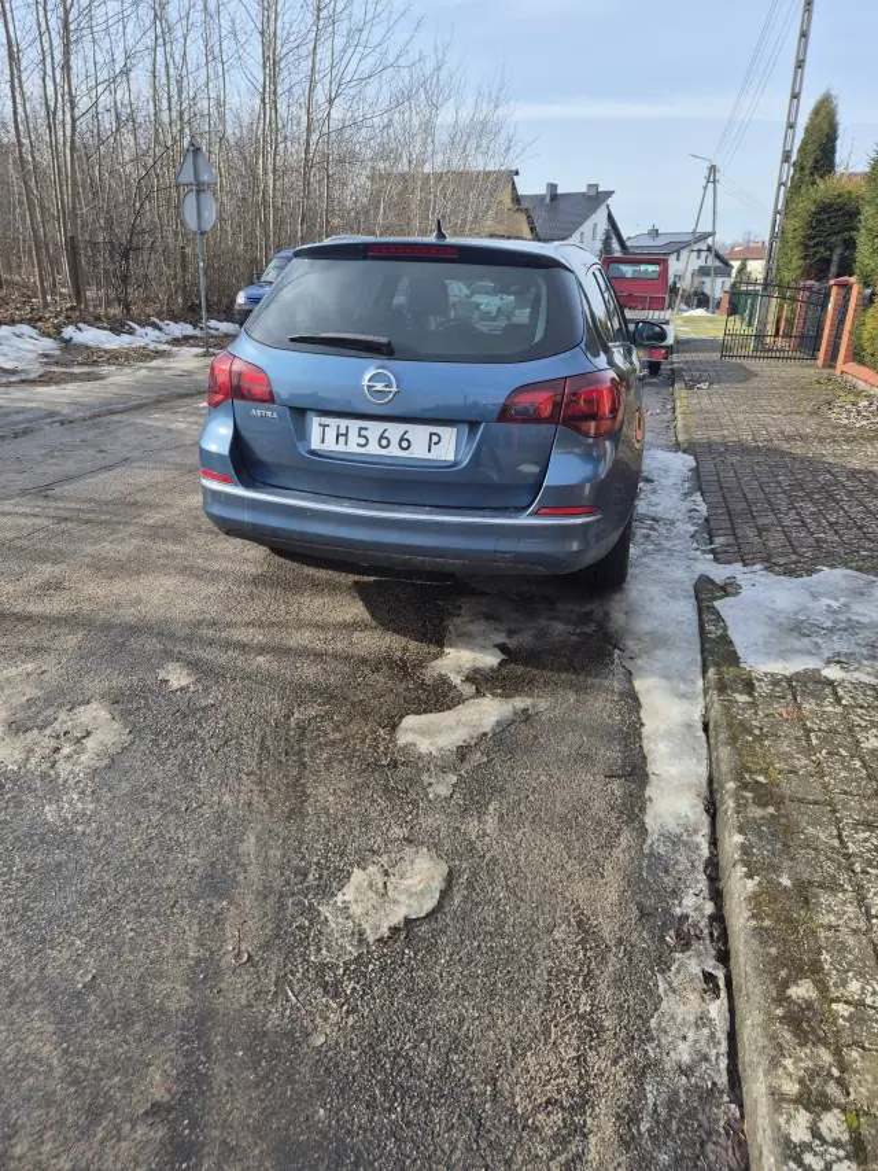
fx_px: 778
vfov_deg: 73.9
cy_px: 586
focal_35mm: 23
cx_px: 439
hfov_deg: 58.9
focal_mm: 5.4
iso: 25
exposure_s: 1/938
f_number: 1.8
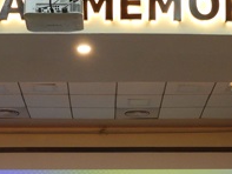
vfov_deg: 12.0
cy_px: 194
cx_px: 113
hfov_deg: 16.1
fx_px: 818
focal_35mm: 122
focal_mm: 7.2
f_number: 3.8
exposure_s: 1/30
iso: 280
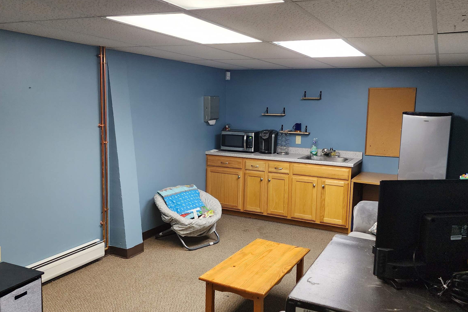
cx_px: 234
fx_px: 416
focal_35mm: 32
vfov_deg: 41.1
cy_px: 161
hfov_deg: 58.7
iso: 500
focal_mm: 6.4
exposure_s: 1/120
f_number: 1.8
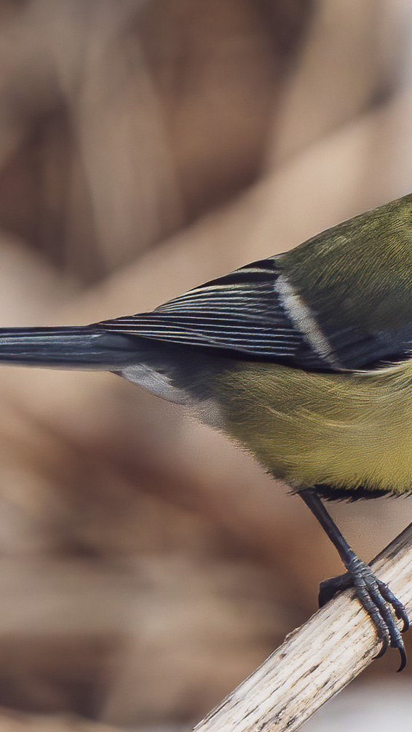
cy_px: 428
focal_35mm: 1600
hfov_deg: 0.8
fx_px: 31069
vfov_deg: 1.4
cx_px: 594
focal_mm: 600
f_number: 6.3
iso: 1000
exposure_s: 1/2000
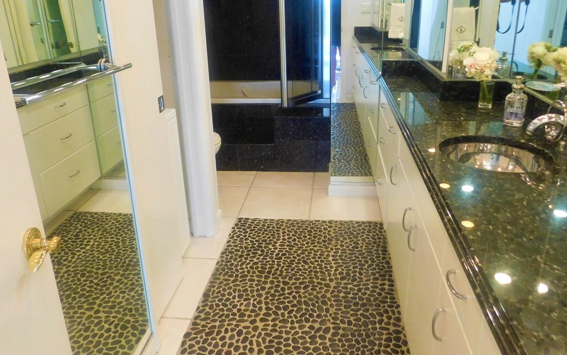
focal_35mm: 28
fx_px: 433
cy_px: 132
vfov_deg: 44.2
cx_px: 289
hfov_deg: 66.5
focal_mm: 4
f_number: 3
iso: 280
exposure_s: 1/30
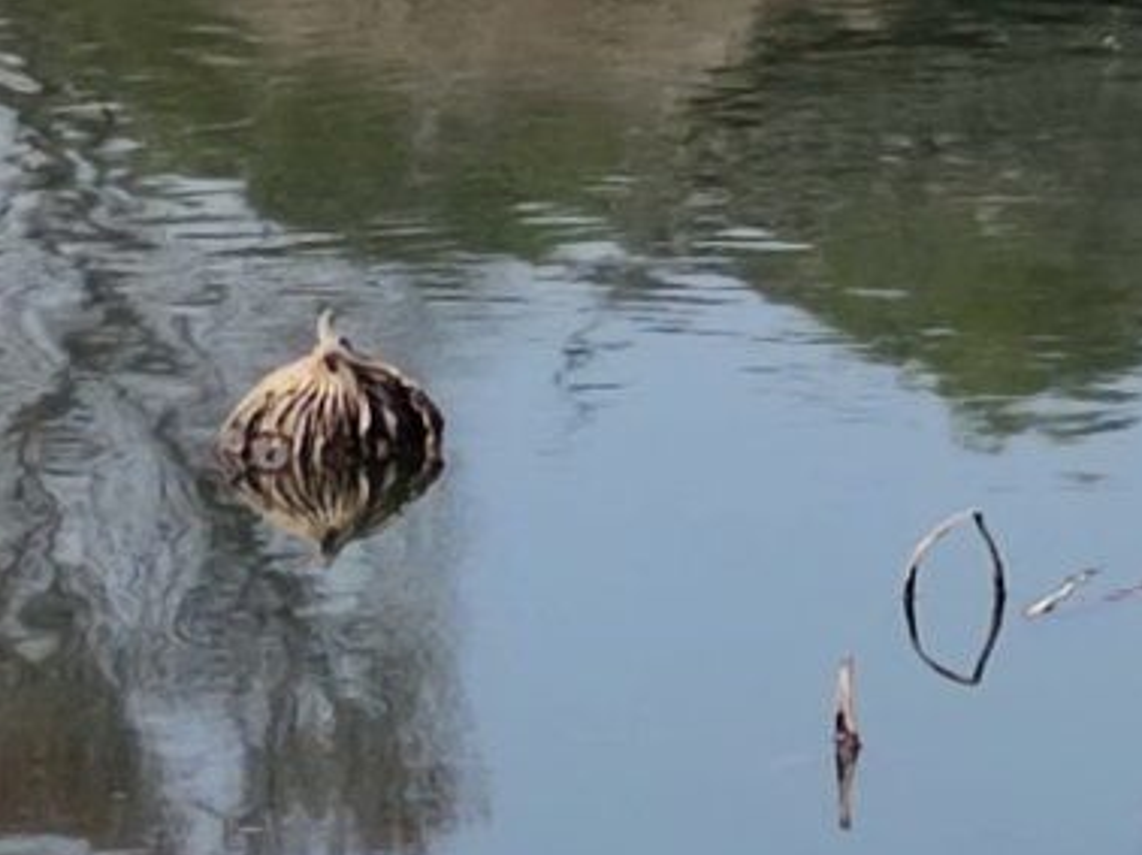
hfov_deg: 6.2
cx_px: 1802
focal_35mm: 318
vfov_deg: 4.6
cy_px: -1260
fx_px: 10484
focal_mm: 6.72
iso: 50
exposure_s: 1/1429
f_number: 1.69
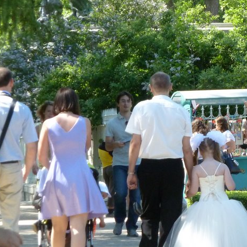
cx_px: 214
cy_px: 107
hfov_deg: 5.0
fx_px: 2850
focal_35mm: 353
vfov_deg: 5.0
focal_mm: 29.9
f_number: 4.5
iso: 320
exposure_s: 1/400
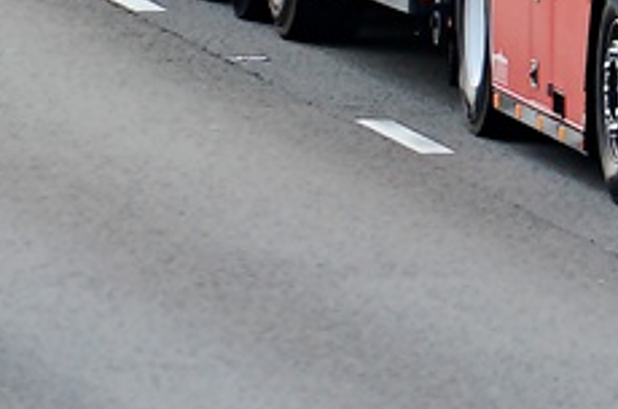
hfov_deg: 1.4
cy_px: -226
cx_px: 758
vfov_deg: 0.9
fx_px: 24995
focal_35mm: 1460
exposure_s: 1/400
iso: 1000
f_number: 8
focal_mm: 280
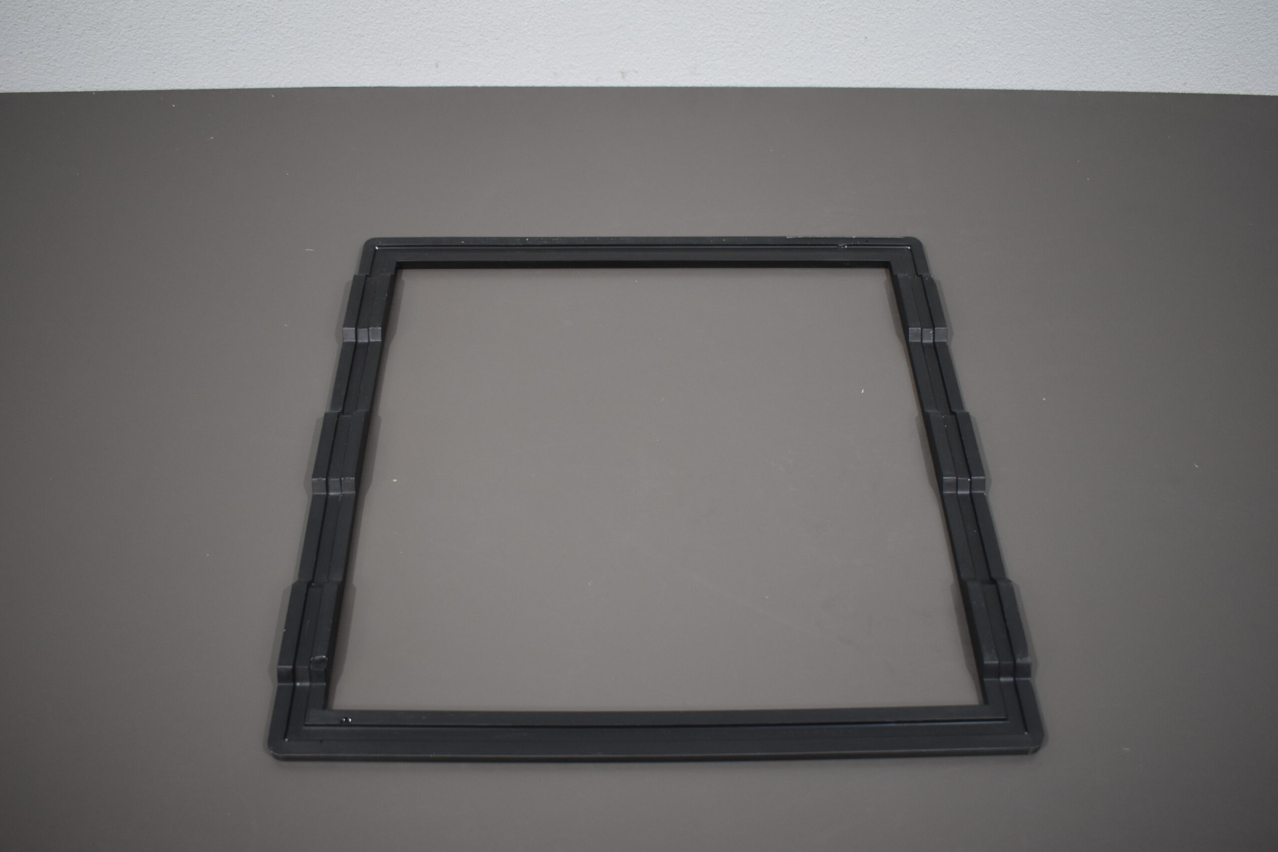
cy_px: 426
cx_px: 639
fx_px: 1225
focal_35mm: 34
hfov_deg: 55.1
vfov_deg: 38.4
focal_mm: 23
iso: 800
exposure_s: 1/200
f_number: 3.8
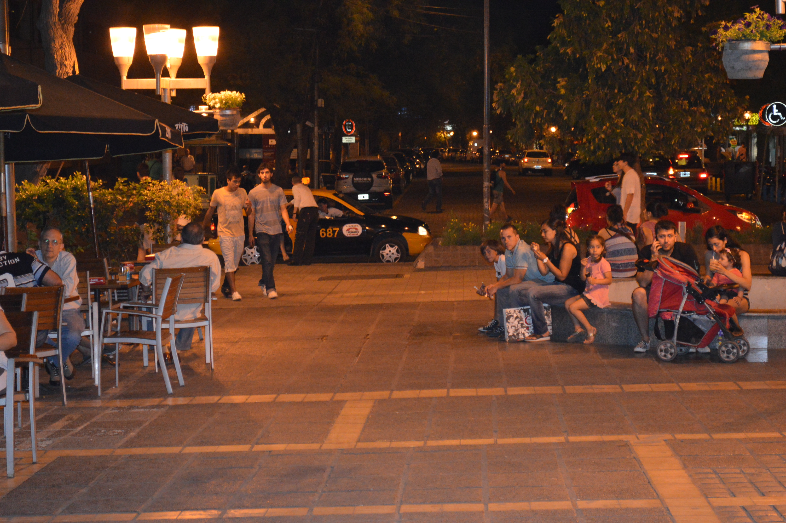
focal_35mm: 82
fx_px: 1800
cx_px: 393
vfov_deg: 16.5
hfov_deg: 24.6
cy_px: 262
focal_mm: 55
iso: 2500
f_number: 5.6
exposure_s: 1/60
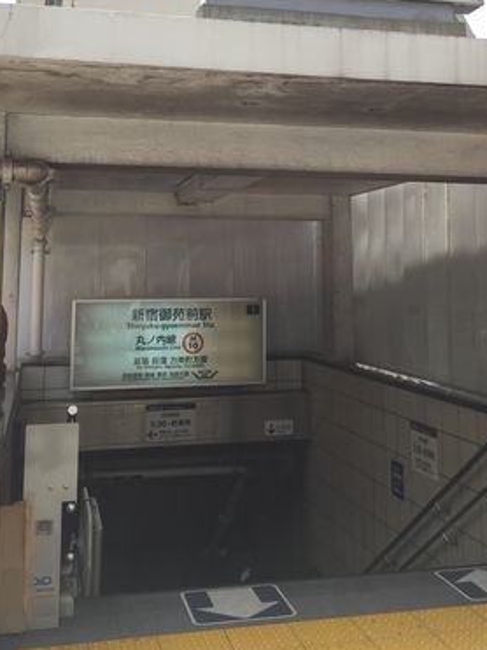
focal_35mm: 50
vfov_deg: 37.1
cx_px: 303
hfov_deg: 29.0
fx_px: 938
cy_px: 151
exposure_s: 1/648
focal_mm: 4.15
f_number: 2.2
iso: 32
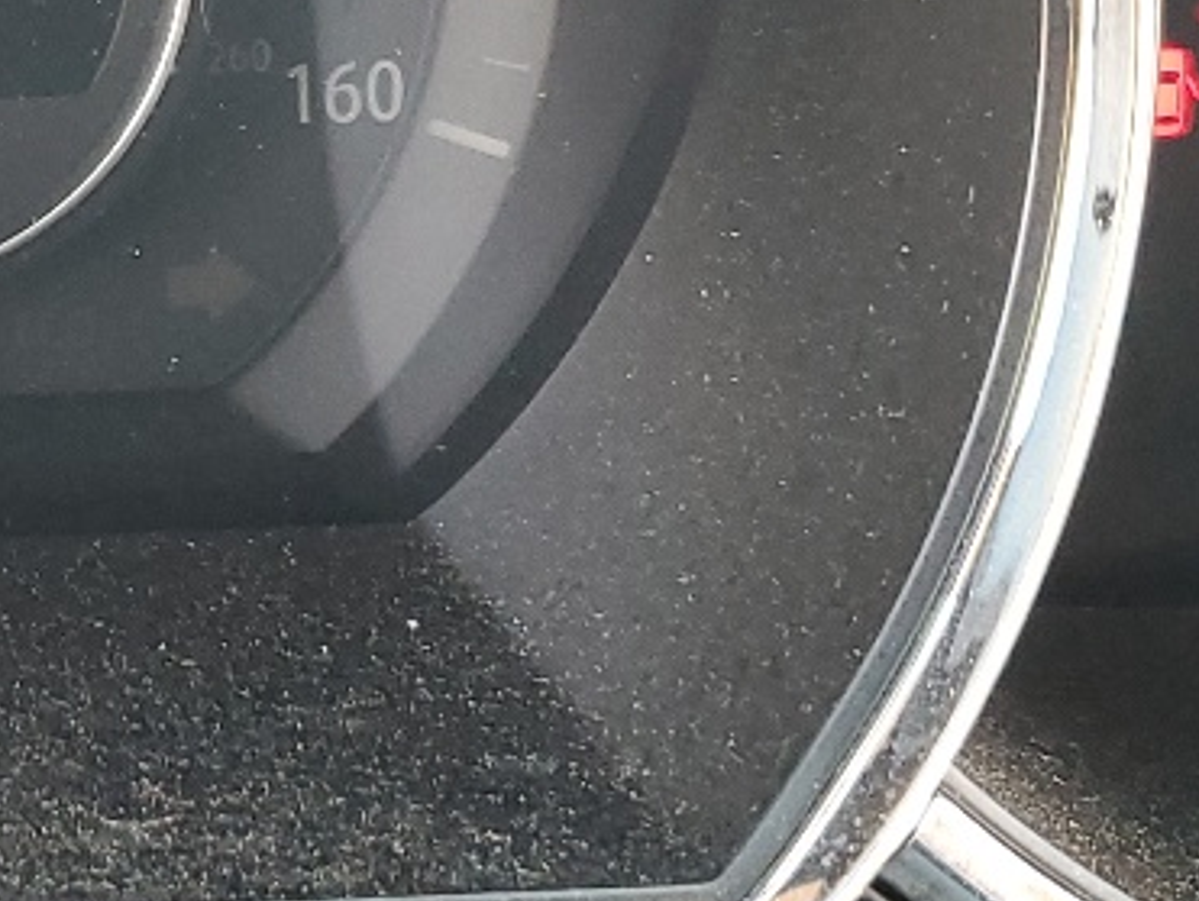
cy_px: 145
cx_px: -139
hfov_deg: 17.0
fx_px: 3883
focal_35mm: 112
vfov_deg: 13.2
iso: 132
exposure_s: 1/60.2
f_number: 1.5
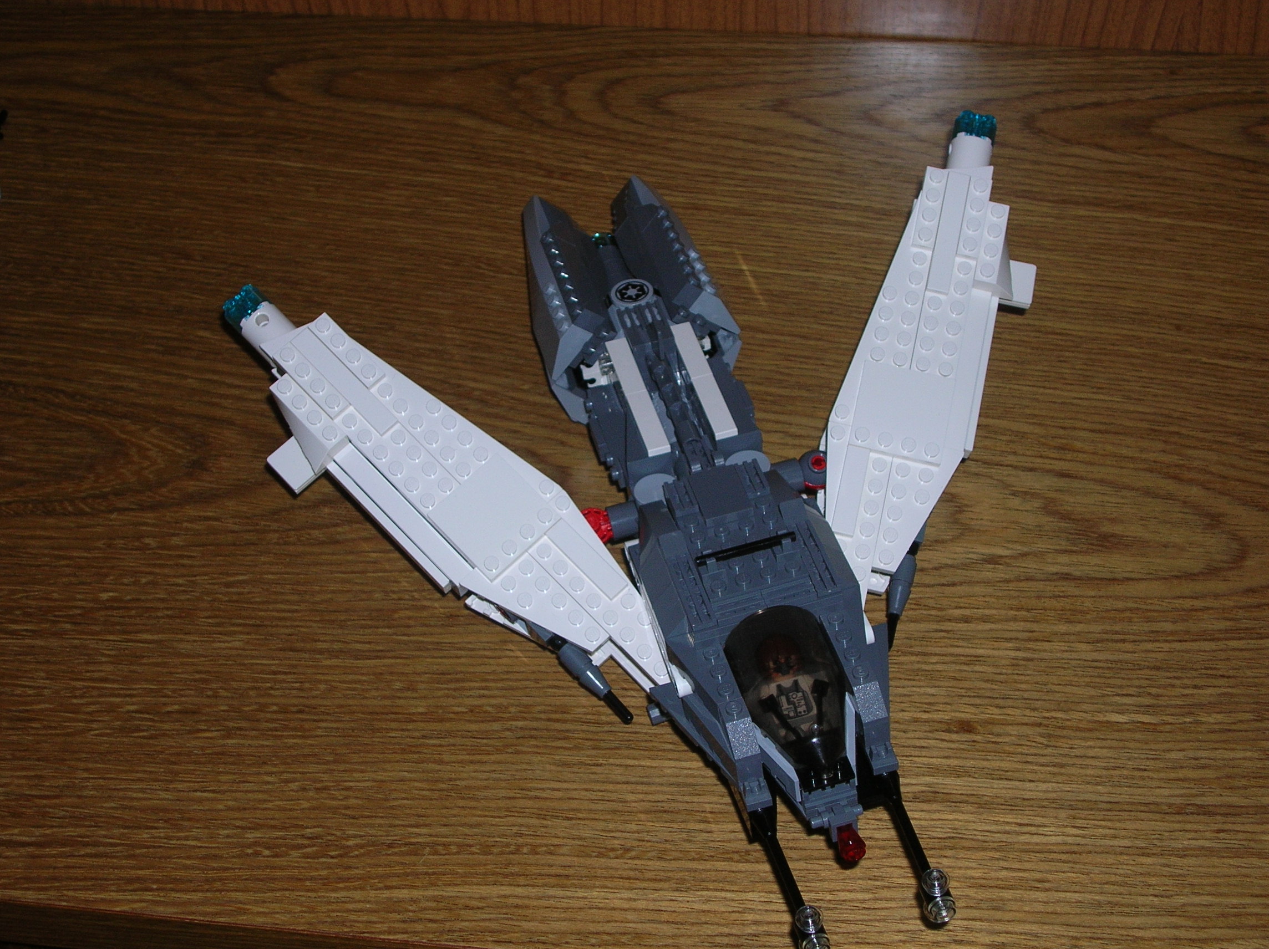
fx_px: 1978
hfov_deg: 35.6
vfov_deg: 27.0
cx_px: 634
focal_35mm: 54
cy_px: 474
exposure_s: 1/60.1
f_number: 3.4
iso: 50
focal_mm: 9.1
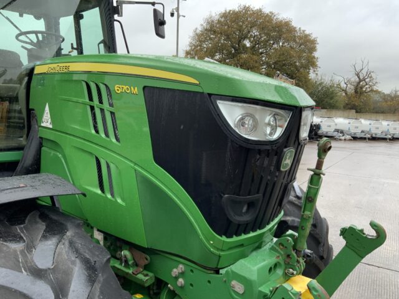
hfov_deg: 61.7
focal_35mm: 29
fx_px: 334
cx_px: 200
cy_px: 150
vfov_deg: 48.2
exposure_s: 1/122
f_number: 1.8
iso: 25
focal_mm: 3
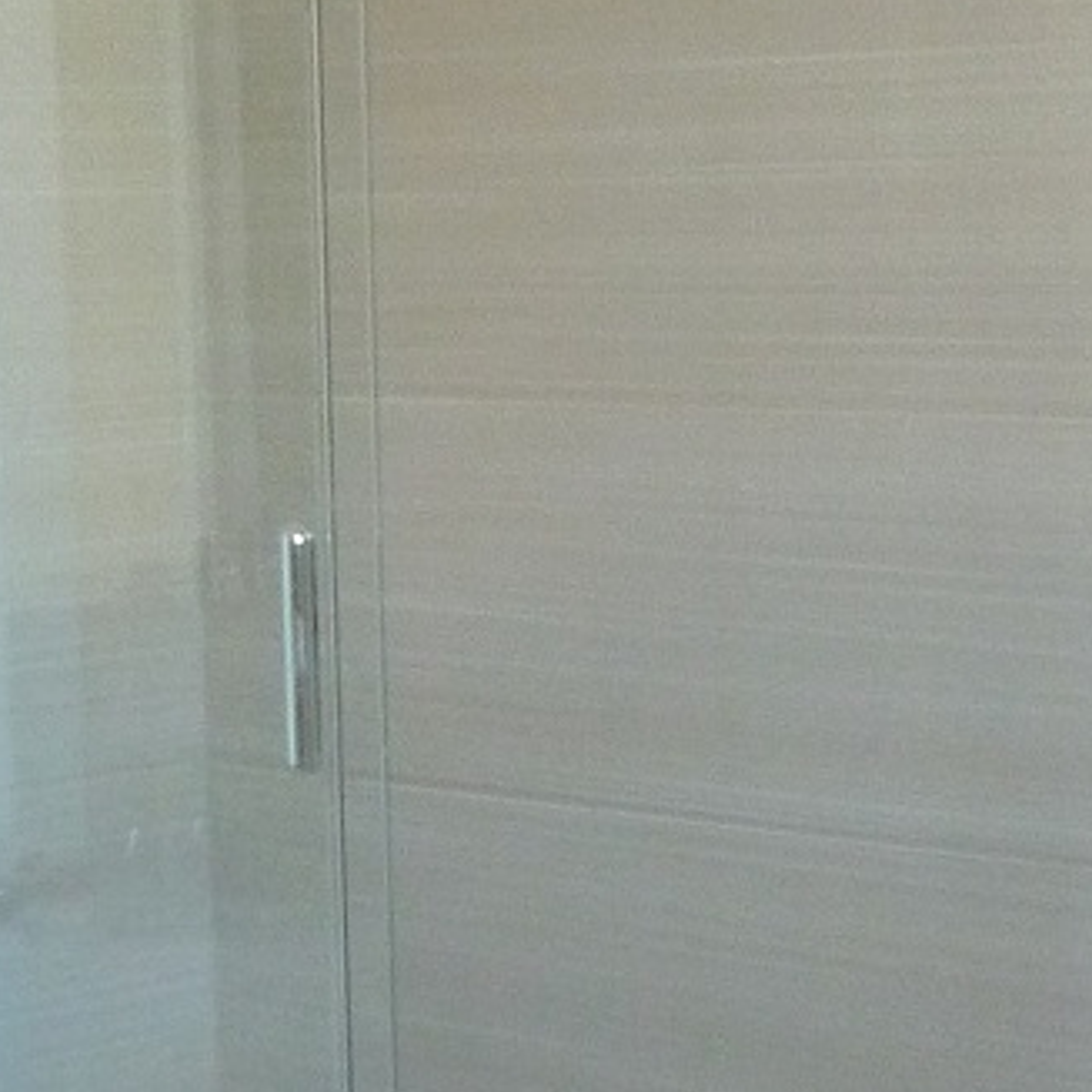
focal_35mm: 111
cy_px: 745
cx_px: 494
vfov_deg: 15.7
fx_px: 3962
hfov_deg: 15.7
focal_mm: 5.2
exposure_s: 1/20
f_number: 3.3
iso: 400
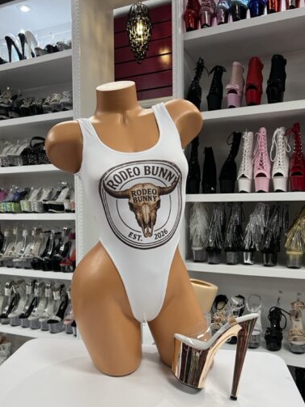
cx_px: 142
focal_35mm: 31
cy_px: 213
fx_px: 364
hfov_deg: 45.4
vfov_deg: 58.3
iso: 100
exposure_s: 1/60
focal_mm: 5.7
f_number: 1.5
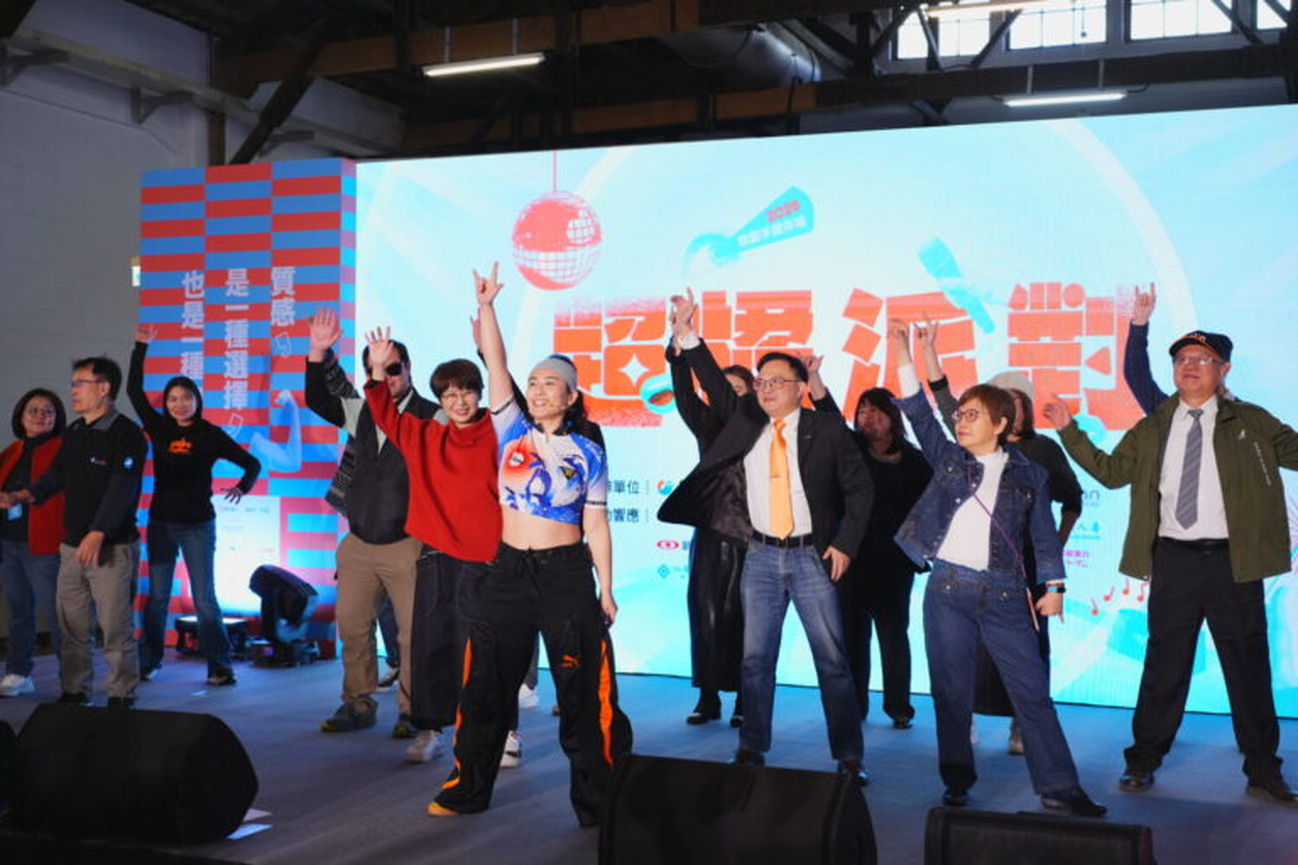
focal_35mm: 45
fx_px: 1622
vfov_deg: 29.9
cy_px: 432
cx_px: 649
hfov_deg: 43.6
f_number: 4
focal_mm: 45
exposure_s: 1/200
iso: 1250
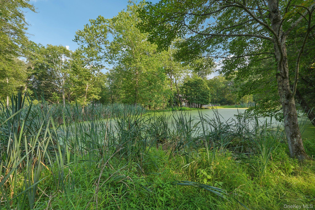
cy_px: 105
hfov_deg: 96.7
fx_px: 140
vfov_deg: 73.7
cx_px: 158
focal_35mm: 16
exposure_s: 1/30
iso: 160
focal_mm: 16
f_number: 10
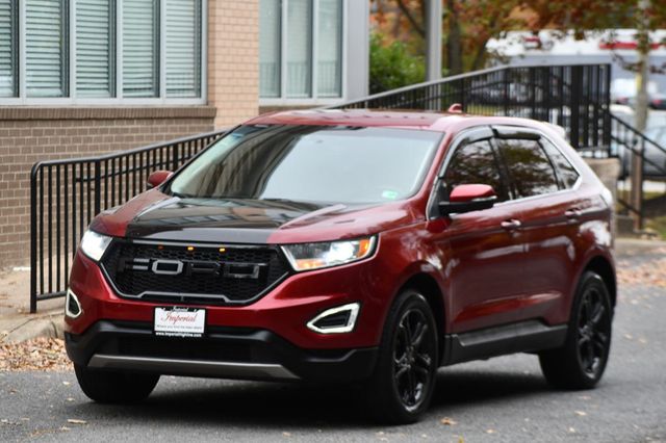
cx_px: 333
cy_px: 222
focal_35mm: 157
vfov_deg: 8.7
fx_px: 2903
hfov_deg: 13.1
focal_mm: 105
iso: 250
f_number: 5.6
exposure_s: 1/250
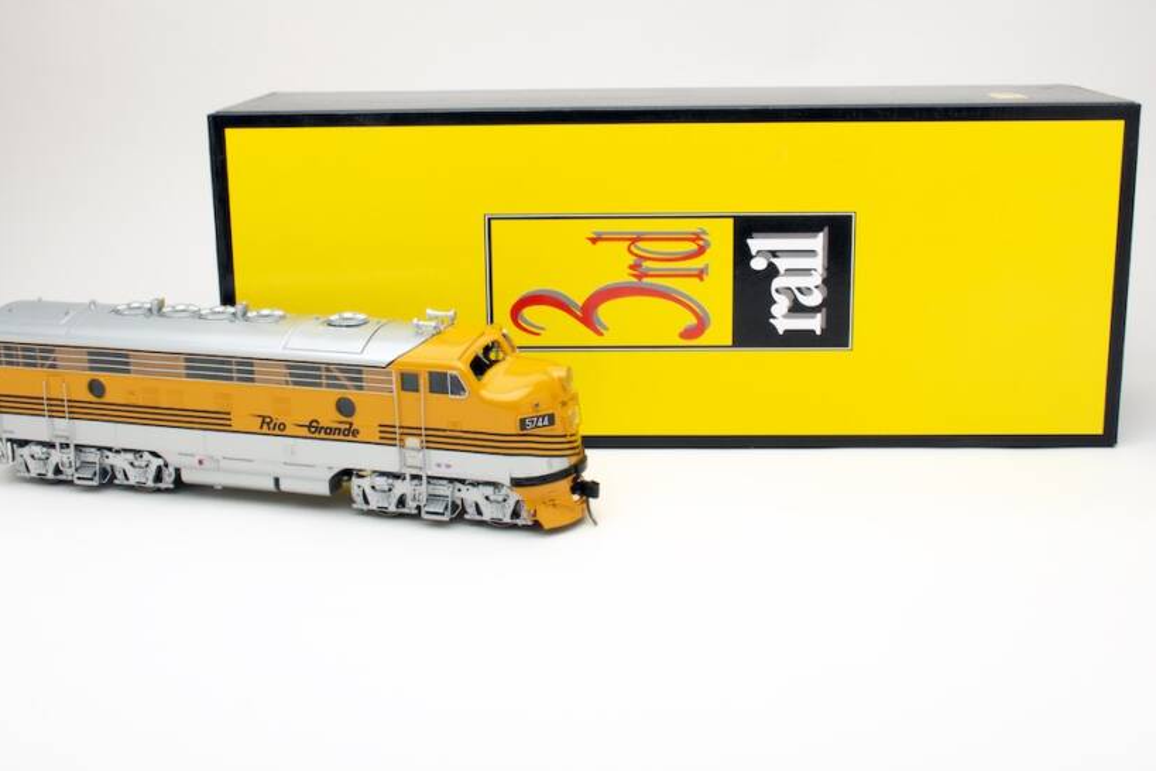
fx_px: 1445
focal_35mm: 45
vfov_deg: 29.8
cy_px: 299
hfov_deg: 43.6
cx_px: 584
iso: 100
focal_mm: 24
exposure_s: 1/125
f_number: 25
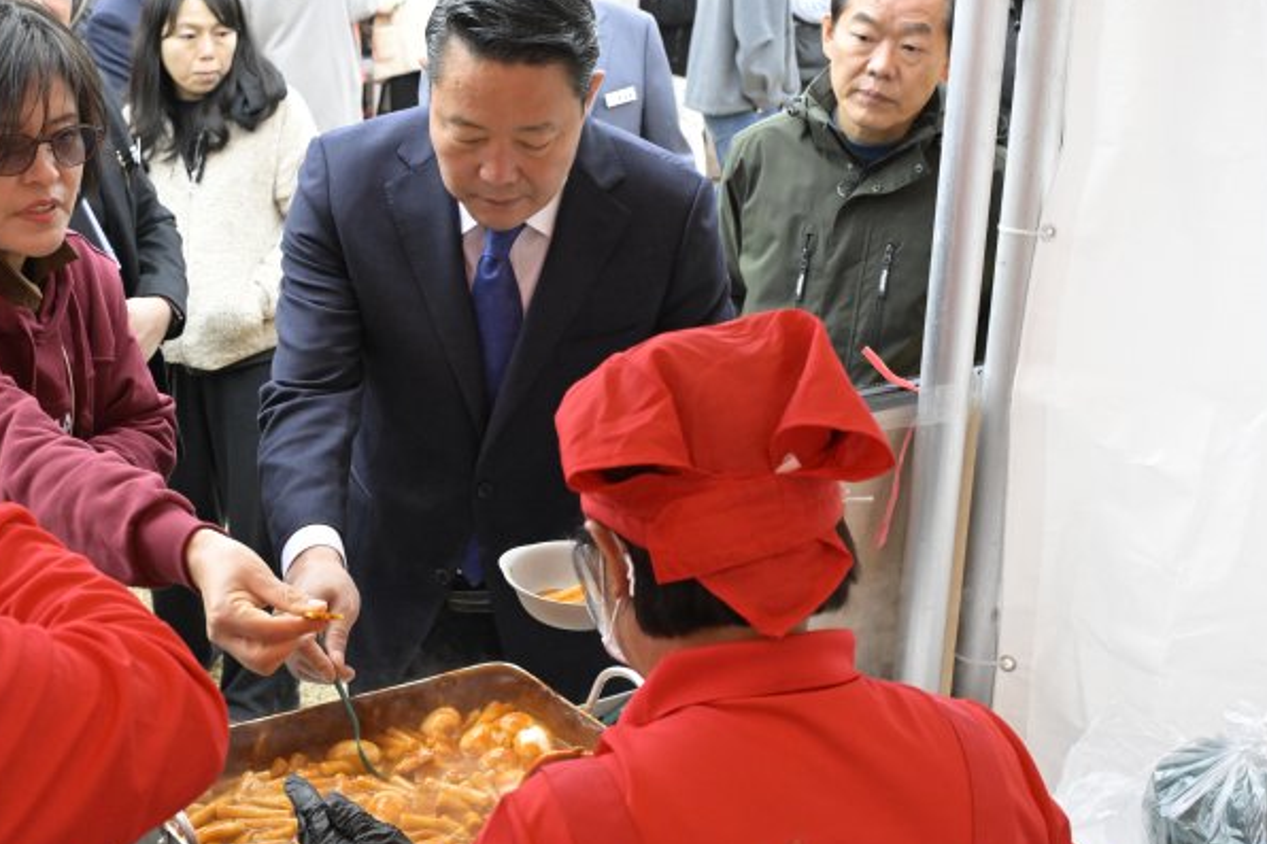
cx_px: 512
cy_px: 318
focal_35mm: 55
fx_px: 1935
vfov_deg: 24.5
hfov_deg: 36.1
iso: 6400
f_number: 9
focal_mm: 41
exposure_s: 1/320
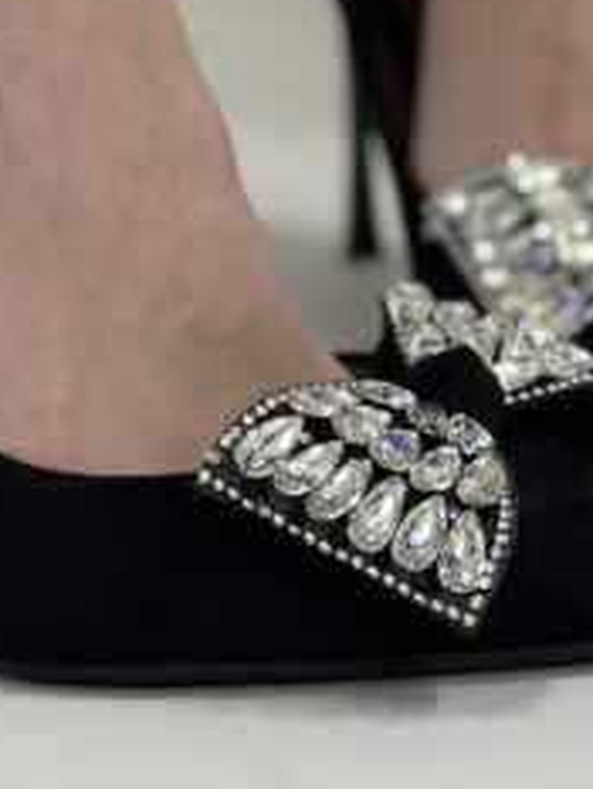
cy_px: -159
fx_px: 3765
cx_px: 180
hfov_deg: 9.0
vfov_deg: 11.7
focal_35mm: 165
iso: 160
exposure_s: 1/100
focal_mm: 6.86
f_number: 1.78
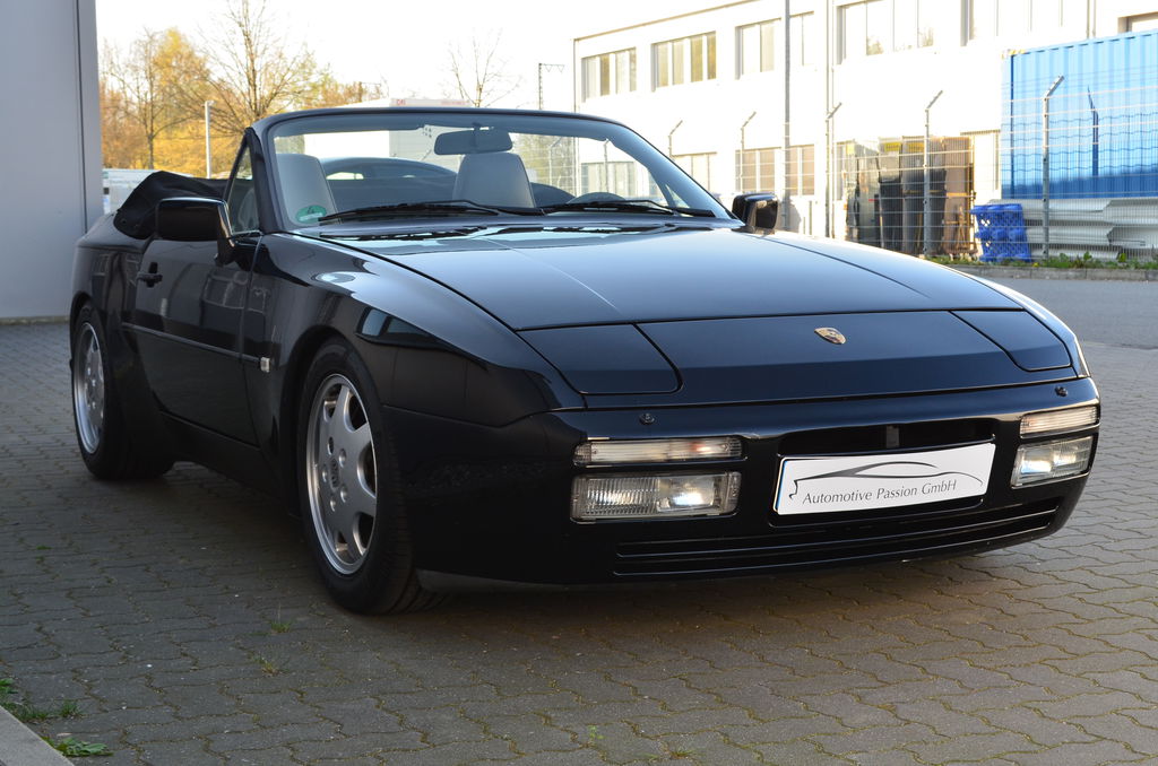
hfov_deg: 36.9
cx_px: 579
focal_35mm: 54
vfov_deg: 24.9
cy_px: 383
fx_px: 1733
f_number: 9
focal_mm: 36
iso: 400
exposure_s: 1/100
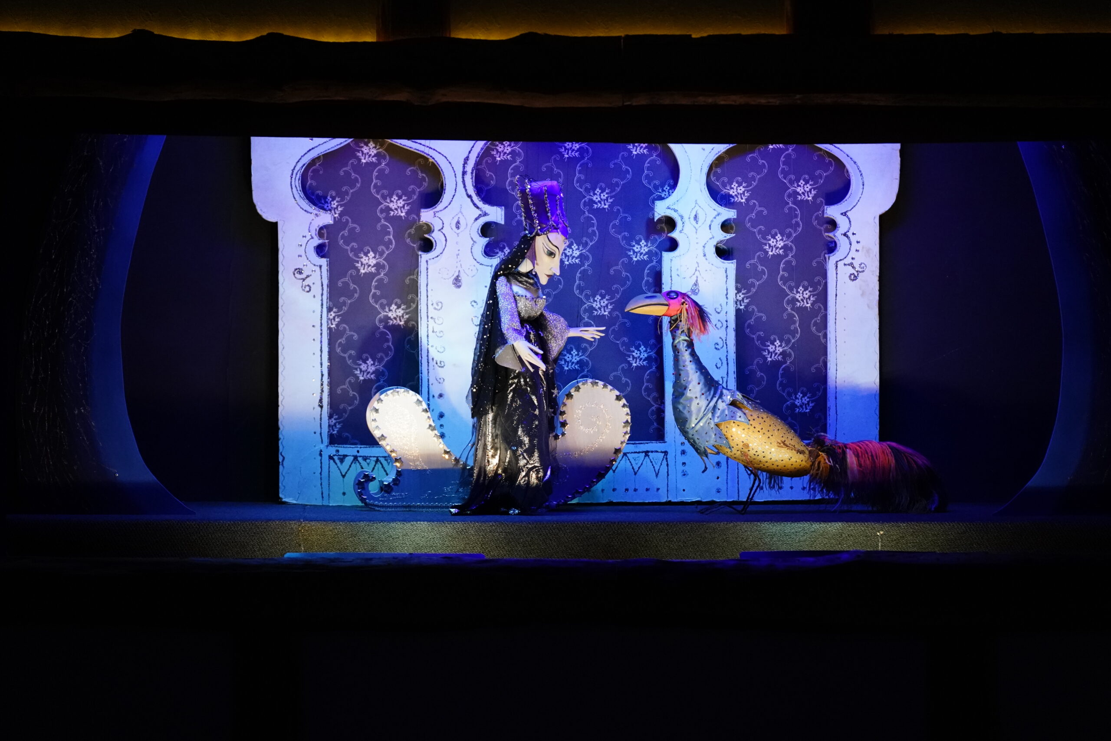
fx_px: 3734
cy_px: 370
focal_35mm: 121
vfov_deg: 11.3
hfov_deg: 16.9
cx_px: 556
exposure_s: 1/500
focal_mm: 121
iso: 8000
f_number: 3.2
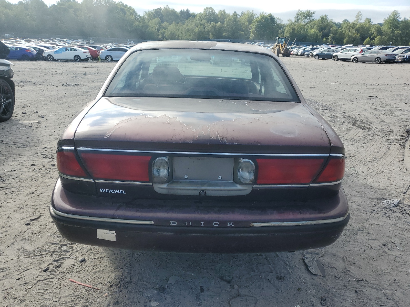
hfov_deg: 67.3
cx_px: 205
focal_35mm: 26
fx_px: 308
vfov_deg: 53.1
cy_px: 154
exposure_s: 1/2000
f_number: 1.5
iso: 50
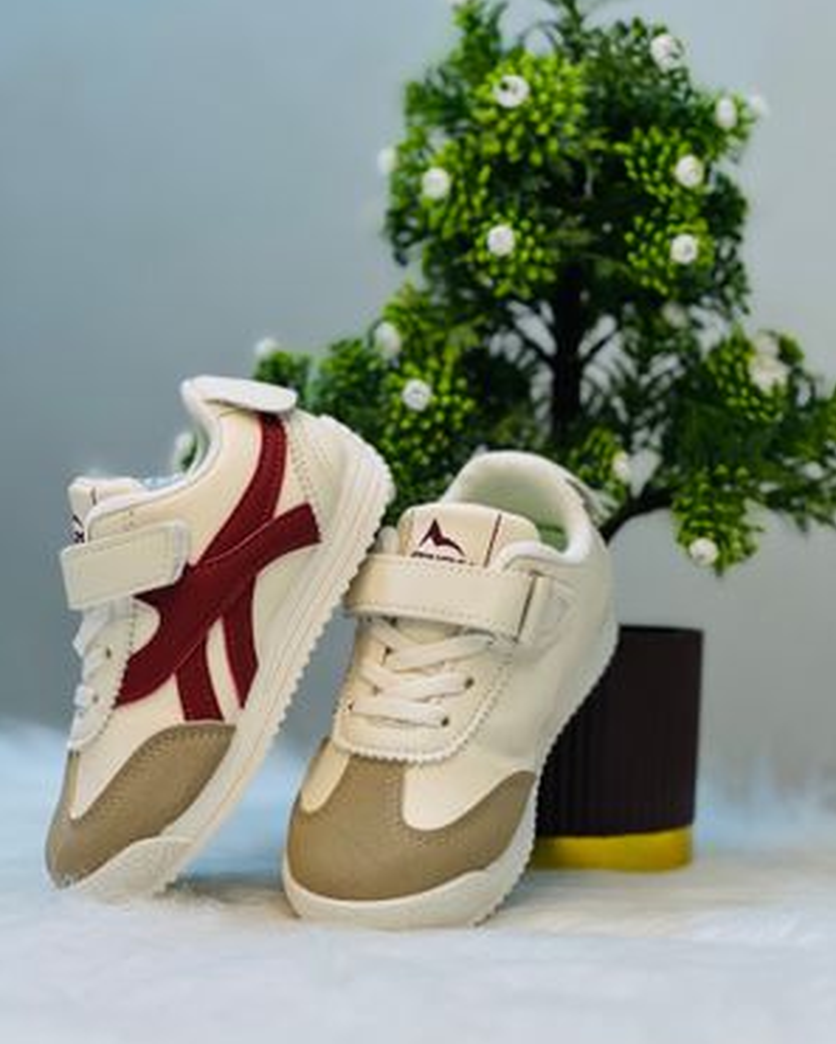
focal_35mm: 81
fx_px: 2504
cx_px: 417
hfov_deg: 19.0
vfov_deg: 23.6
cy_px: 554
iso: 80
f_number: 2.8
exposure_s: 1/100
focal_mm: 9
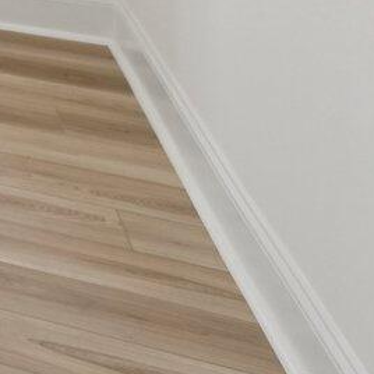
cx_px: -904
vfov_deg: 15.2
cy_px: -390
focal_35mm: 91
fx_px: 1112
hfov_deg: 9.9
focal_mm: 14
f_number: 8
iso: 140
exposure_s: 1/15
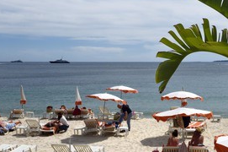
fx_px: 373
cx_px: 142
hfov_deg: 33.8
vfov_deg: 22.7
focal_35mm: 59
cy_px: 111
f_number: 18
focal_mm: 38
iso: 200
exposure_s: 1/250
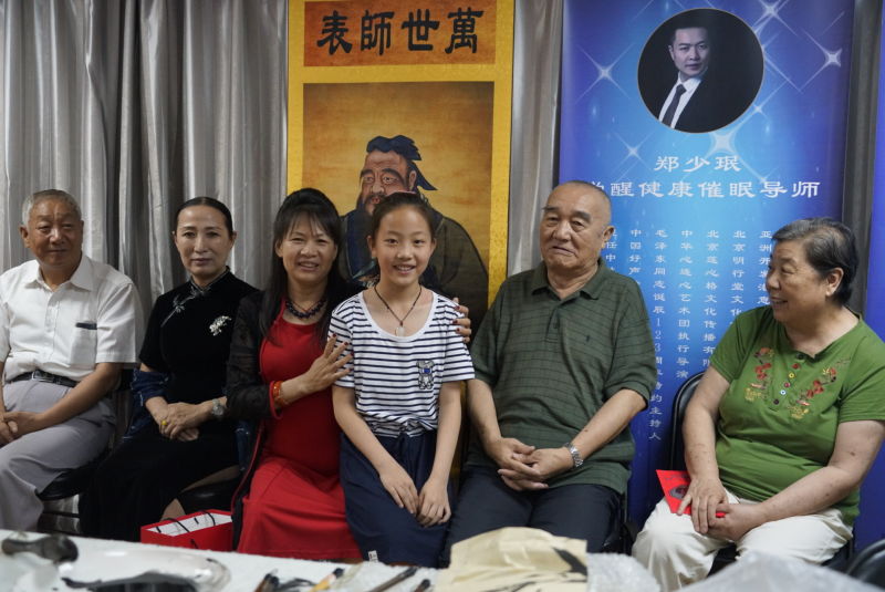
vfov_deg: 34.3
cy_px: 296
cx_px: 442
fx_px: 960
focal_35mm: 39
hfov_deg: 49.5
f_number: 4.5
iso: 6400
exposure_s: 1/125
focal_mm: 39
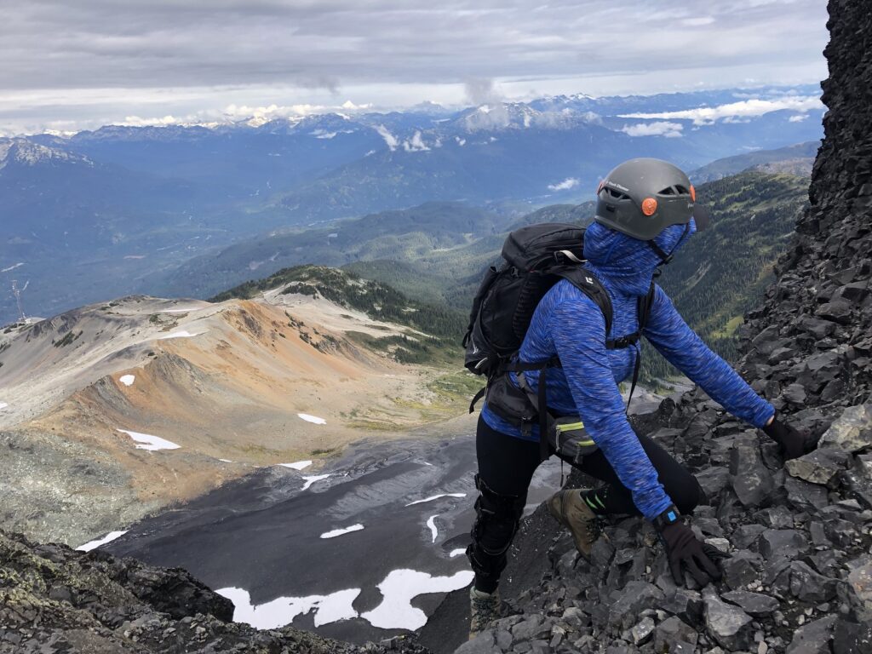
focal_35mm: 28
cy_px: 327
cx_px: 436
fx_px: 705
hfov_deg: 63.4
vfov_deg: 49.7
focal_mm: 3.99
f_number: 1.8
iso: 20
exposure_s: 1/787
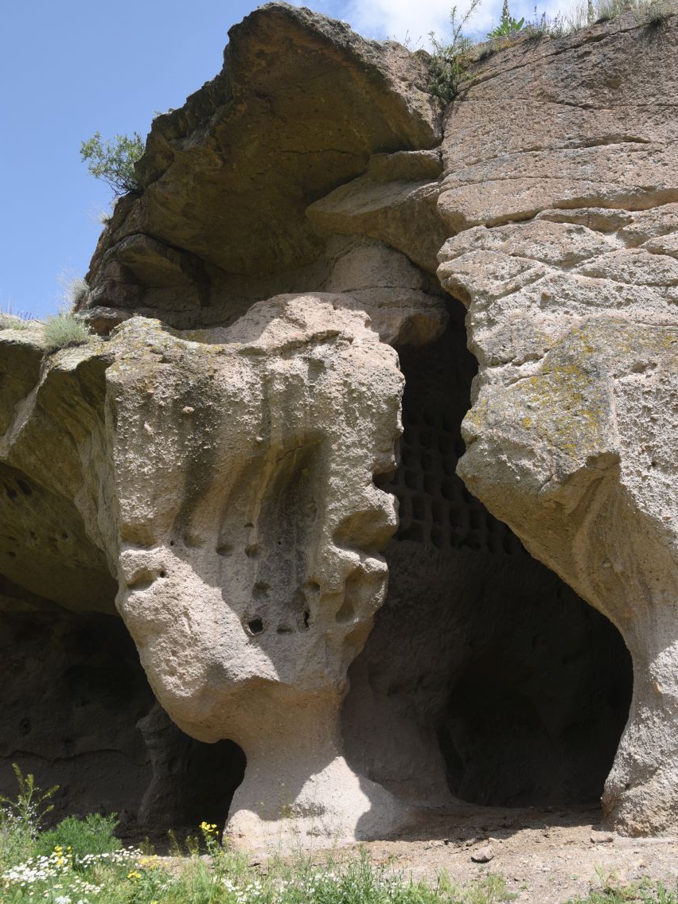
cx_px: 337
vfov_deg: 34.9
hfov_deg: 26.6
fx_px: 1436
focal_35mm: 55
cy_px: 456
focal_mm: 50
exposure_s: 1/160
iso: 100
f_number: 8
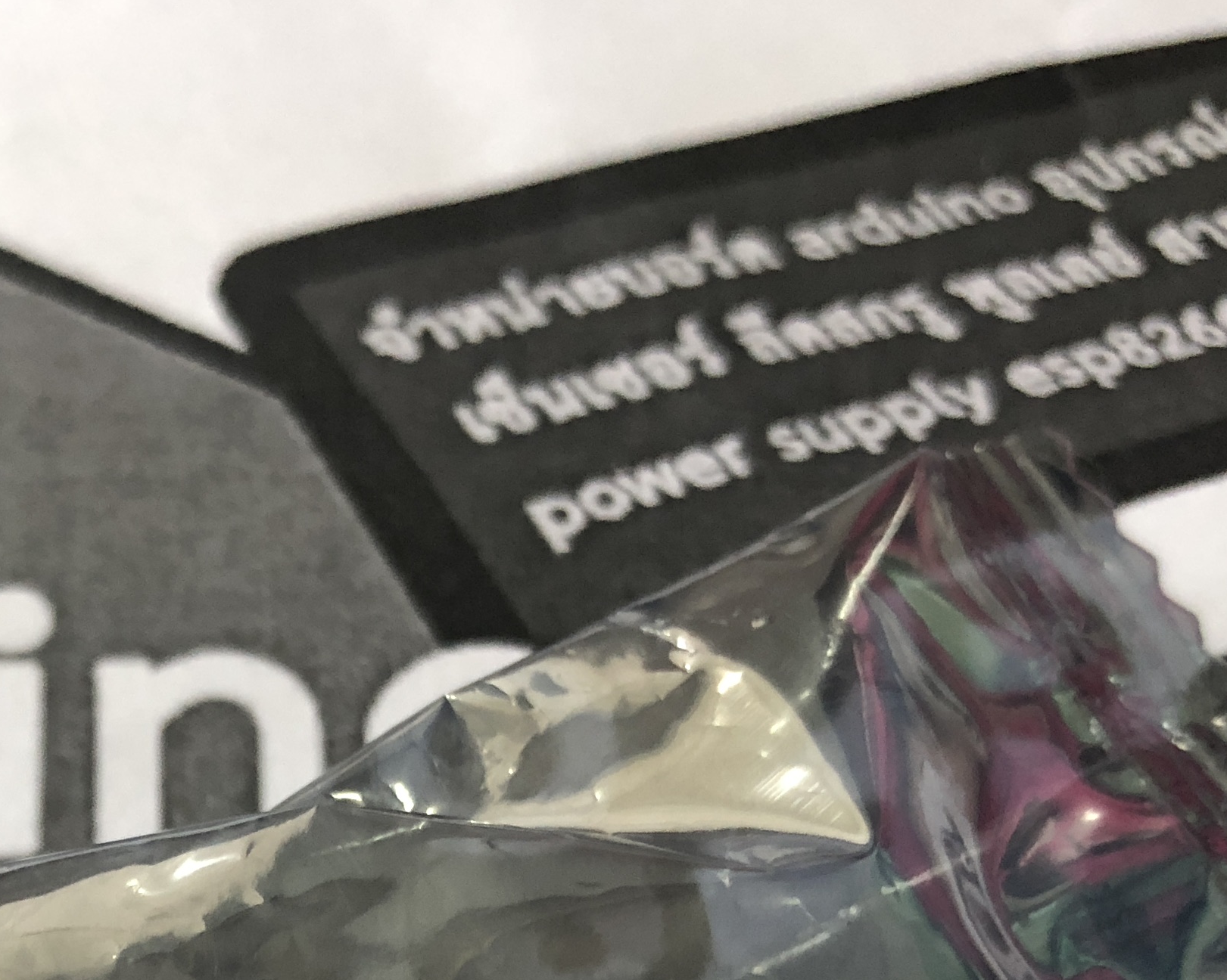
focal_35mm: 68
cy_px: 1104
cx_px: 51
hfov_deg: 26.7
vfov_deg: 21.2
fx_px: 2469
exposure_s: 1/17
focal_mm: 3.99
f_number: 1.8
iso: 80
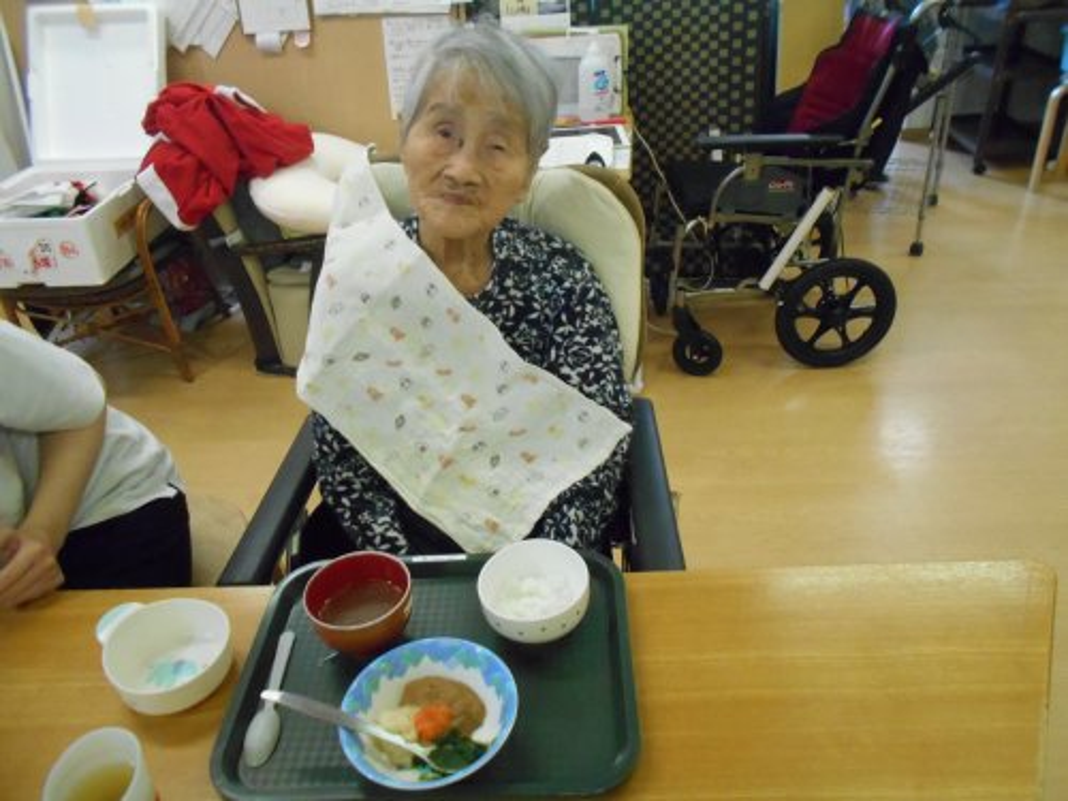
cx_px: 534
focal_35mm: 26
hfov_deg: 67.3
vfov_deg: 53.1
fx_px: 802
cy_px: 400
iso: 800
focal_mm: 4.6
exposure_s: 1/40
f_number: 3.2
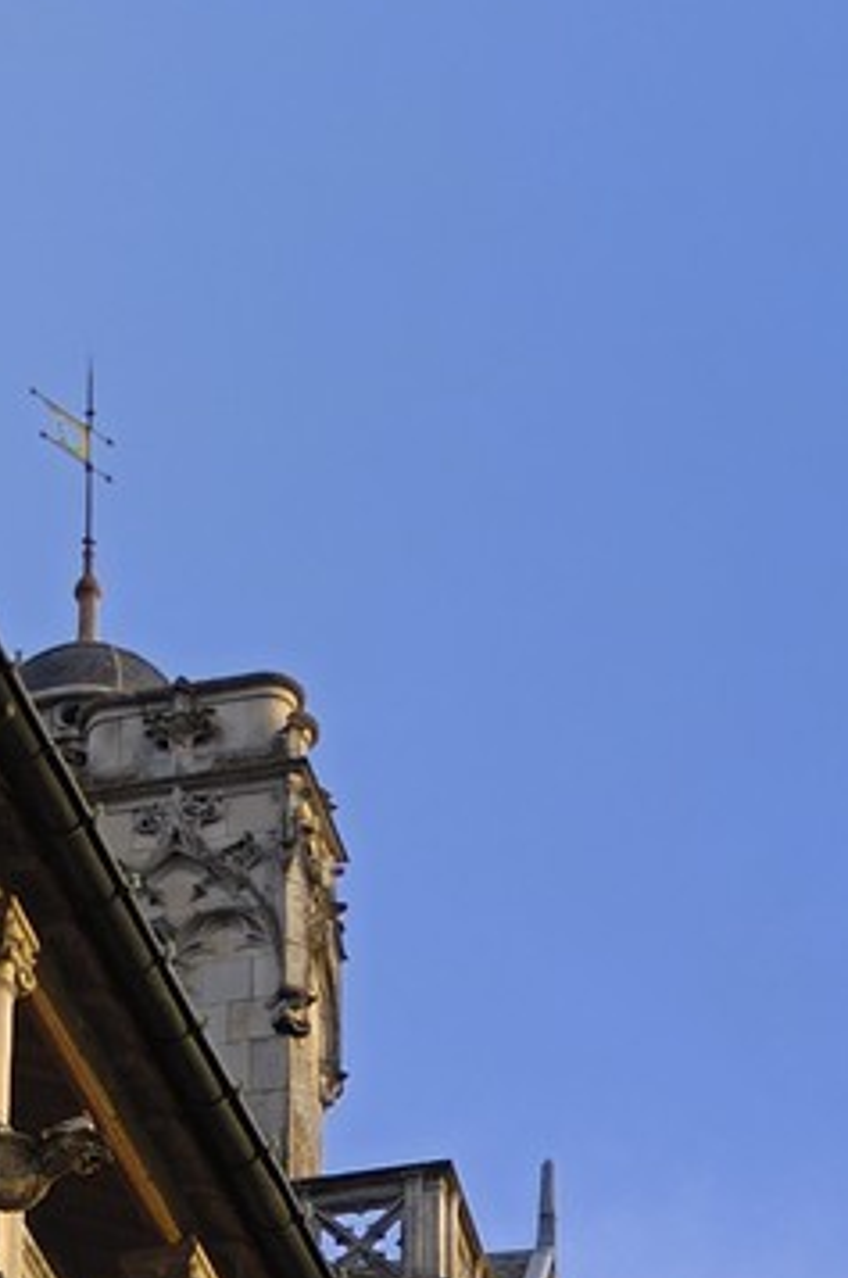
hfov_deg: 6.6
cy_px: 2821
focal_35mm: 208
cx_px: 336
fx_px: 7379
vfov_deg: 9.1
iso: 100
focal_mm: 31
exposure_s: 1/160
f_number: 2.8
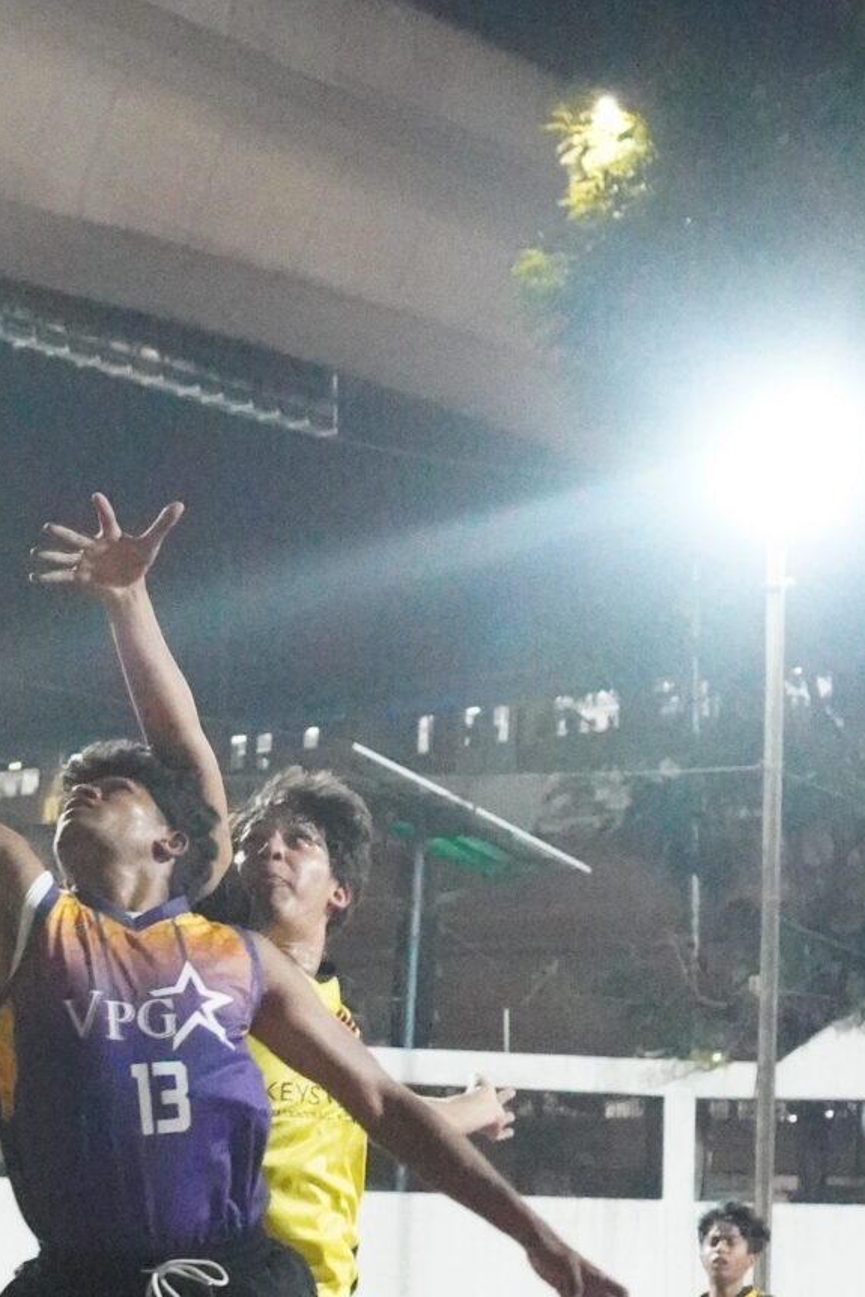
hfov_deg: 13.8
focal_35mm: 95
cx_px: -314
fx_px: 3422
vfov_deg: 21.1
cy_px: 1128
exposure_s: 1/500
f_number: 4.5
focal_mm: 32
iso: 51200
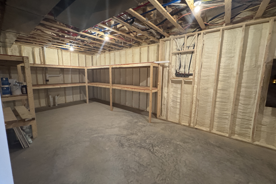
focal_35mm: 15
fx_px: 115
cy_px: 91
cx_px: 134
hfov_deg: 100.4
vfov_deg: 77.3
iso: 1000
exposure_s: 1/60
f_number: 2.2
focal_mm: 2.22
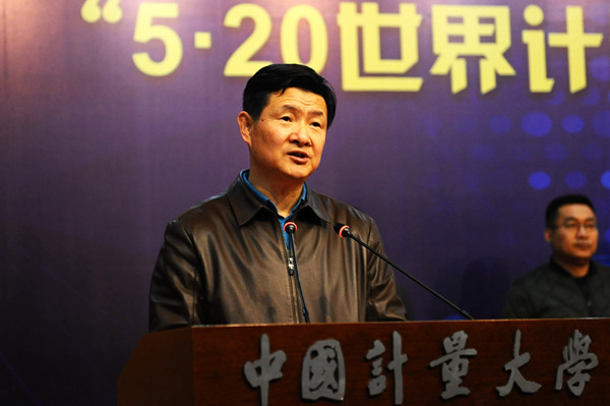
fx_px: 1185
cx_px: 305
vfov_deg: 19.4
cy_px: 203
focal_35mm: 70
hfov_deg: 28.9
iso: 2000
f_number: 2.8
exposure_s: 1/125
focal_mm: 70
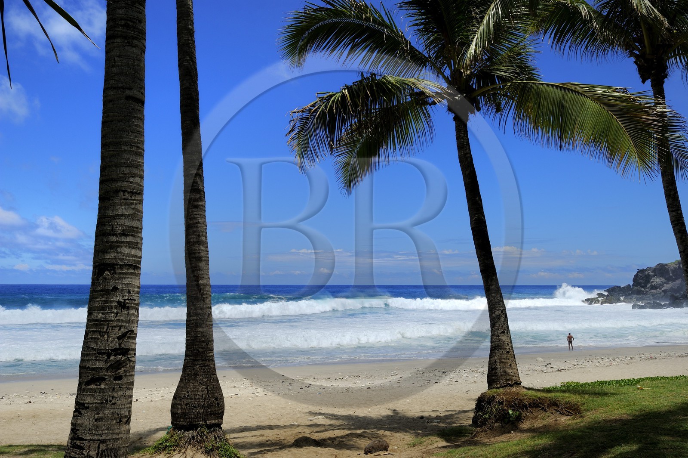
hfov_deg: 60.3
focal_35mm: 31
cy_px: 229
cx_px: 344
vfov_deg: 42.3
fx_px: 592
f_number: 16
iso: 200
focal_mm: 31
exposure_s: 1/250
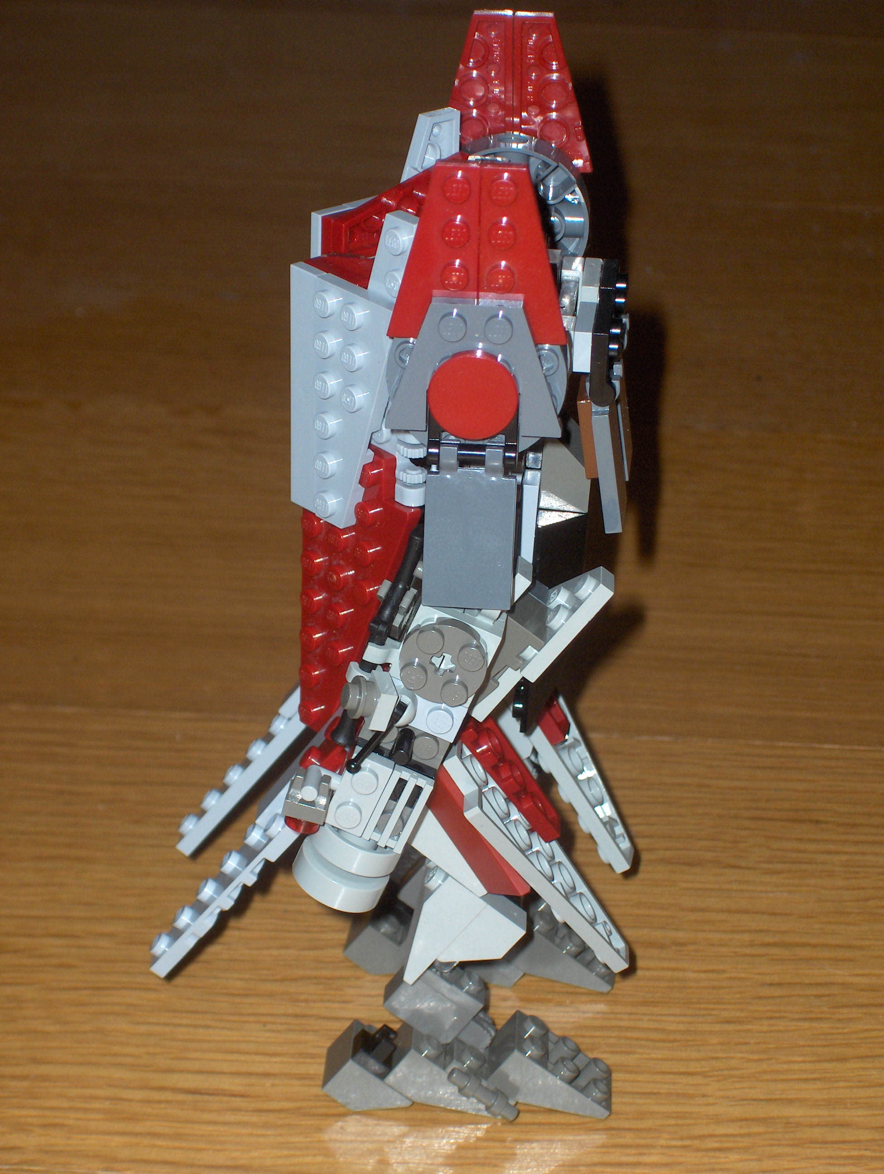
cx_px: 442
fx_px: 3973
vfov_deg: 16.8
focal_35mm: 117
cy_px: 587
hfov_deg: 12.7
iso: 100
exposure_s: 1/125
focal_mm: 24
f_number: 4.9
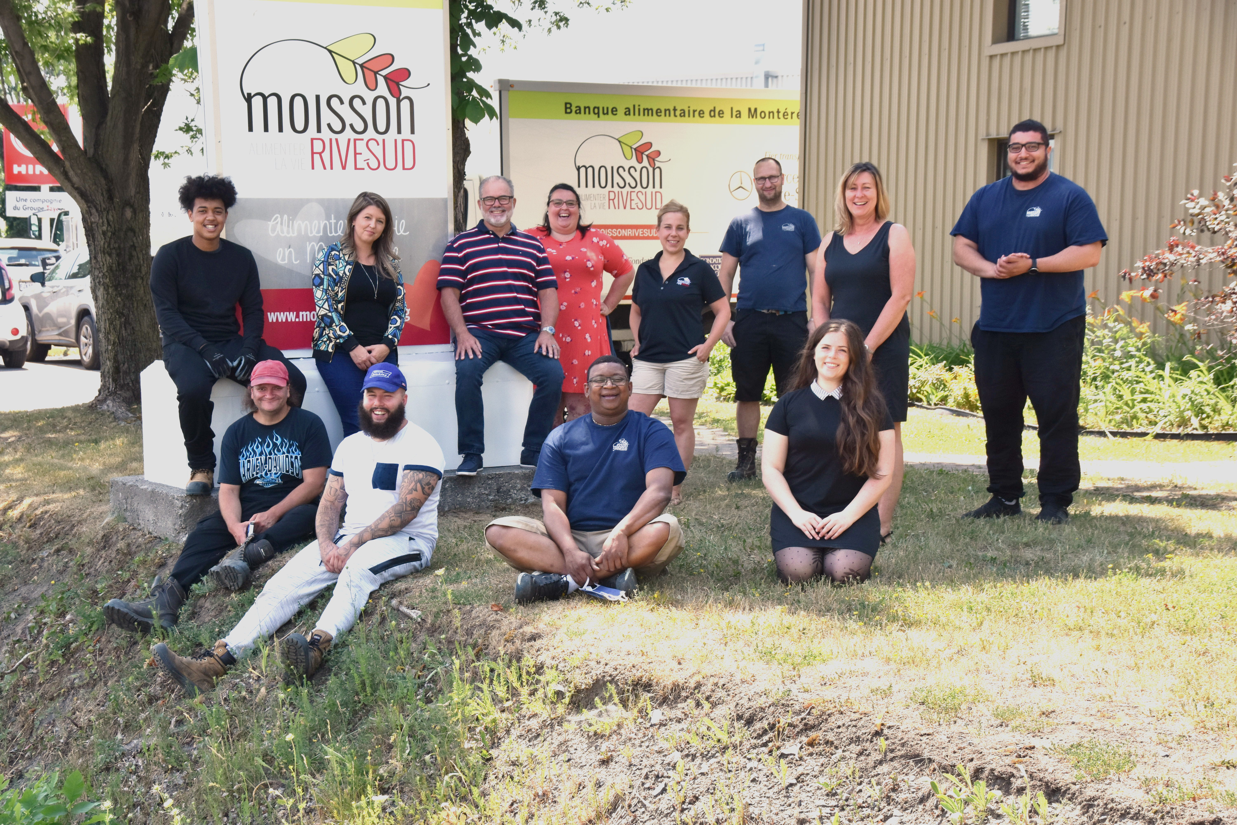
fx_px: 2680
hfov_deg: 26.0
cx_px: 618
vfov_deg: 17.5
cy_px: 412
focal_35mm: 78
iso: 250
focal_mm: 52
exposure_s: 1/320
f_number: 9
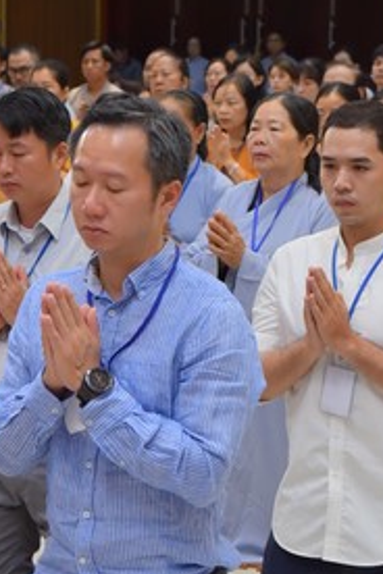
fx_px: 2330
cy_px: 218
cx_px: 292
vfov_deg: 14.0
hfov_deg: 9.4
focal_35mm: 146
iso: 1600
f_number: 6.3
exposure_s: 1/100
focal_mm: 62
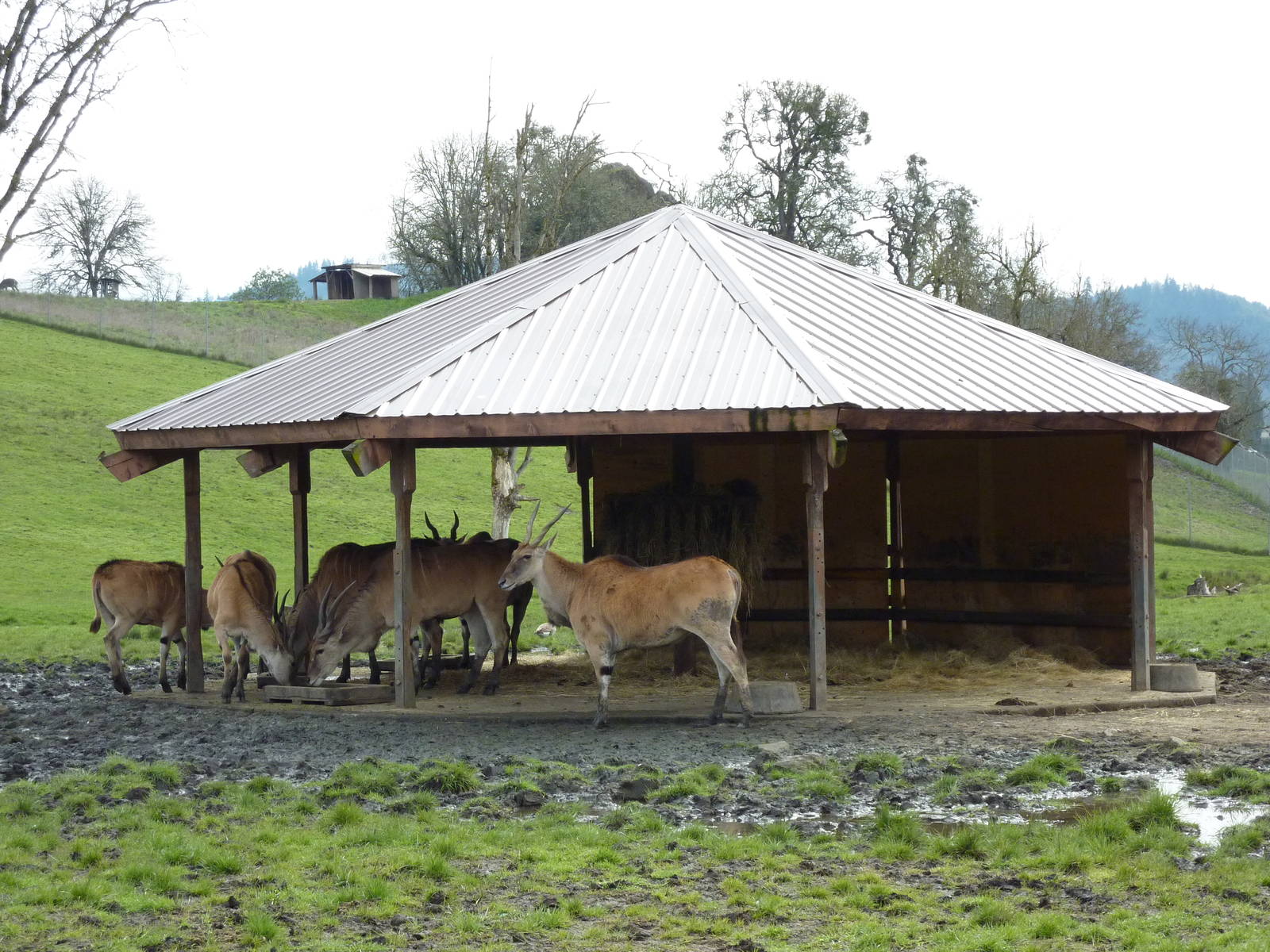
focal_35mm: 83
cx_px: 635
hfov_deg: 23.6
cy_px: 476
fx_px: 3045
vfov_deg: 17.8
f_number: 4.2
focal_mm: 13.7
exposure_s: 1/500
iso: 200
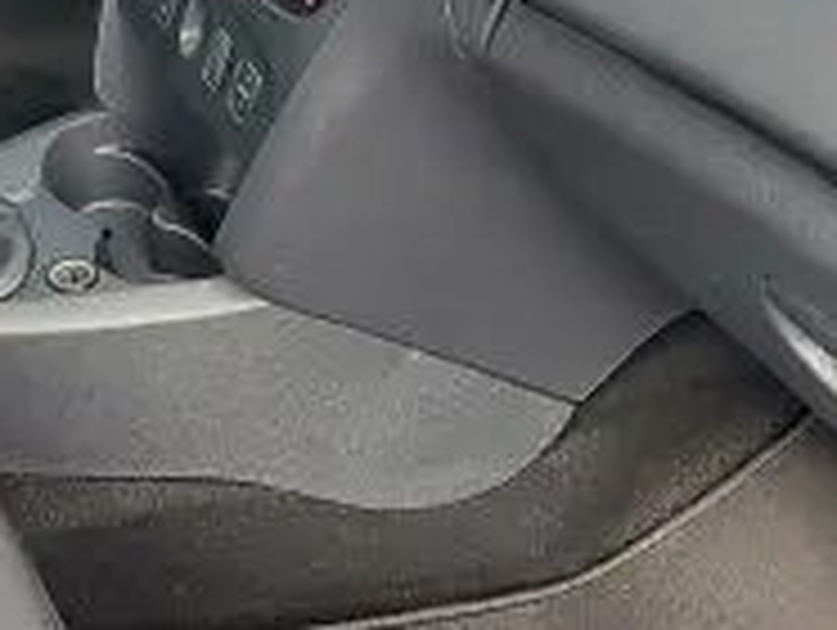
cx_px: -158
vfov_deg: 18.4
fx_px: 1913
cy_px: 58
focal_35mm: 79
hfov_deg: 22.8
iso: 100
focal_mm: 5.56
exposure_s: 1/169
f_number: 1.8
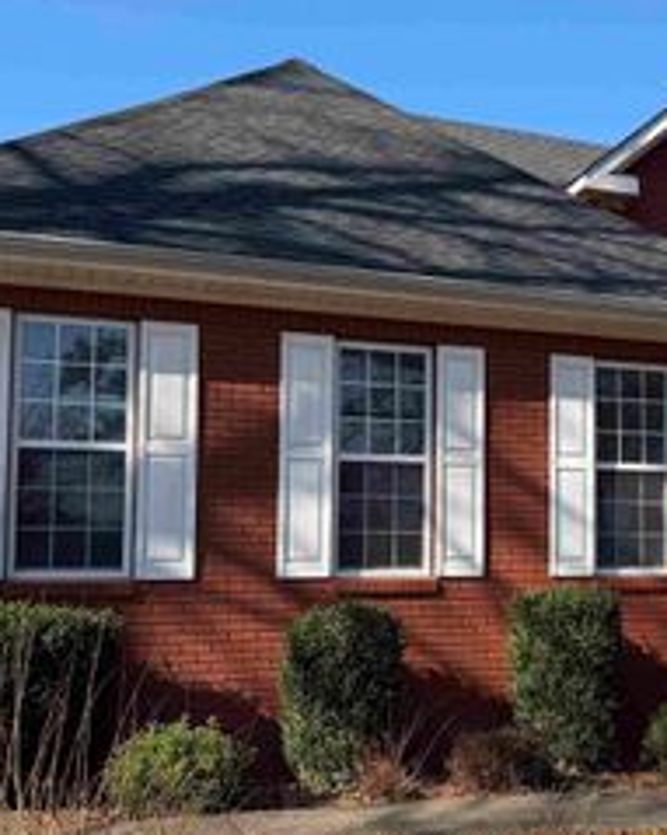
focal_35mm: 49
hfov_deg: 29.7
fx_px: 1210
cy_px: 477
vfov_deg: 38.0
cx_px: 580
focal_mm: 6.76
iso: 80
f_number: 1.78
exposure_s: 1/2232
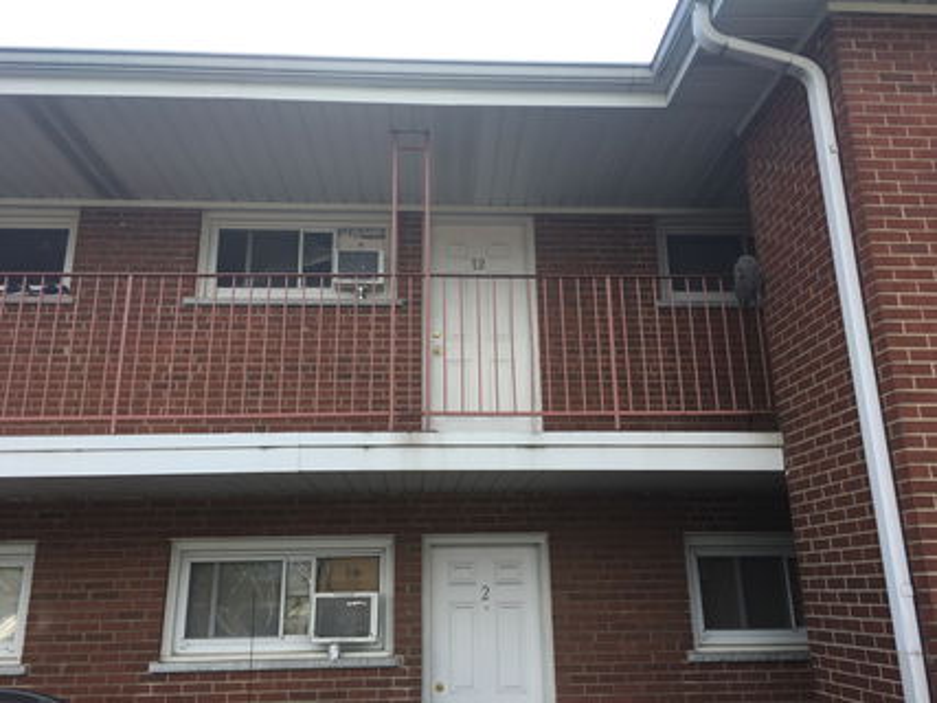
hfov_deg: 61.7
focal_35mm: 29
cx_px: 468
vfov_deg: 48.2
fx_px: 785
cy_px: 352
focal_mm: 4.15
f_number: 2.2
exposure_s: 1/427
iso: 25
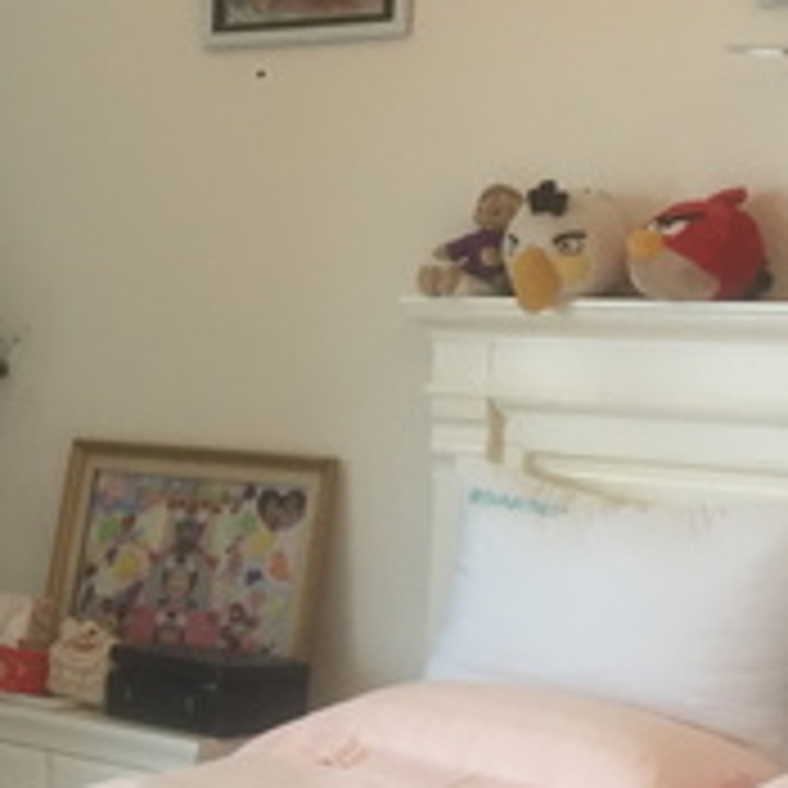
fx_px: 2421
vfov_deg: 18.3
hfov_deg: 17.3
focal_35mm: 94
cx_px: -252
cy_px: 626
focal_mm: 4.15
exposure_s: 1/33
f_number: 2.2
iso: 40
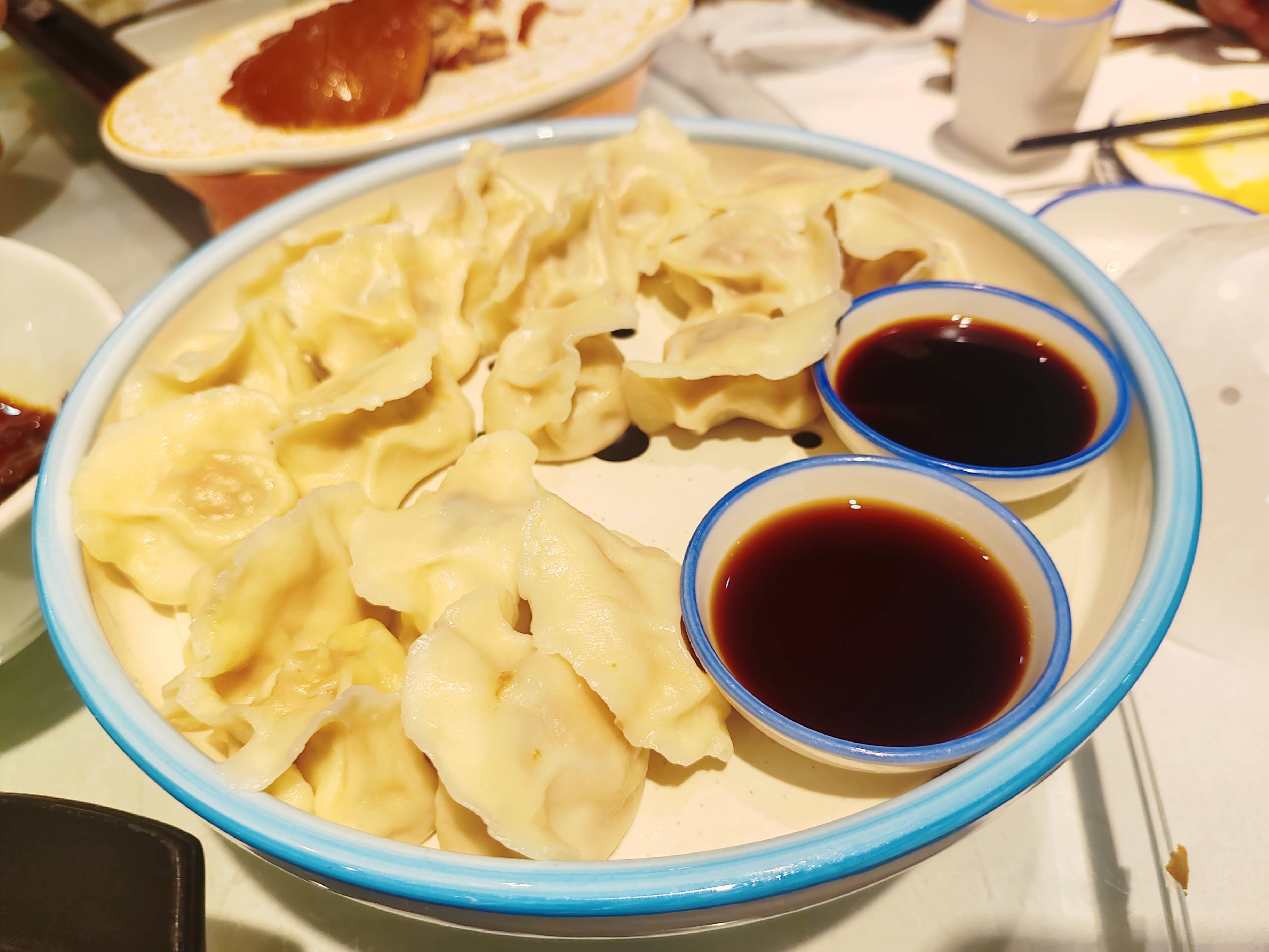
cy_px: 476
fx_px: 990
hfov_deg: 65.3
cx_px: 634
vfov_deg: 51.4
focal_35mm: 27
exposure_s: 1/100
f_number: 1.8
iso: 160
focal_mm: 6.14
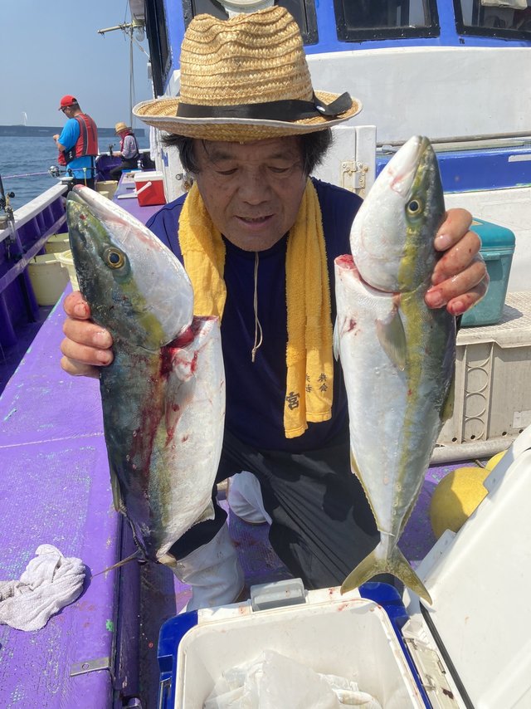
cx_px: 266
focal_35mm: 28
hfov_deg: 49.7
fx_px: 573
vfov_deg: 63.5
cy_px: 354
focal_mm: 3.99
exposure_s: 1/1799
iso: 20
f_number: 1.8
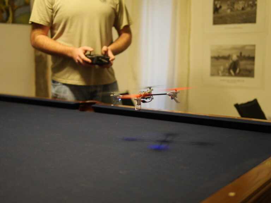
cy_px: 102
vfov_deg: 29.1
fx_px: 391
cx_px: 136
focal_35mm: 50
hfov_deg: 38.2
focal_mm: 25
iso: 1000
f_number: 1.4
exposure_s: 1/125
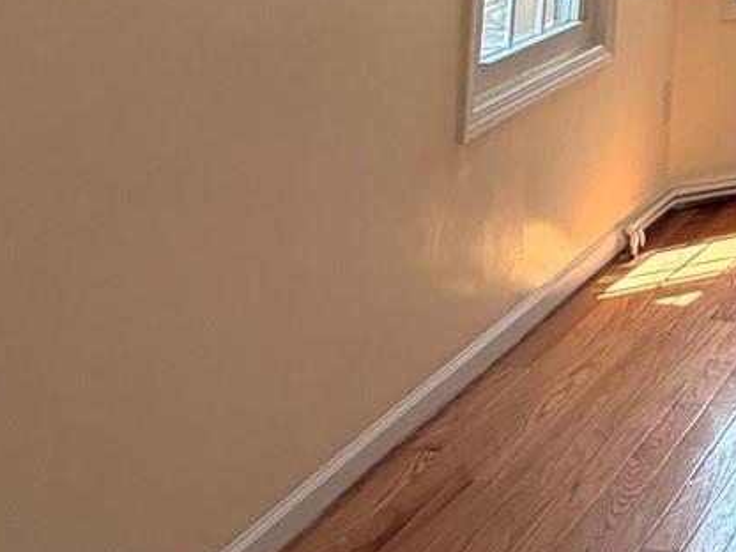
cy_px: -363
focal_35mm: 69
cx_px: 1166
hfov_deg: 22.1
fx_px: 1467
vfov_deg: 18.1
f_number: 2.2
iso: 80
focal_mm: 2.22
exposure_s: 1/121
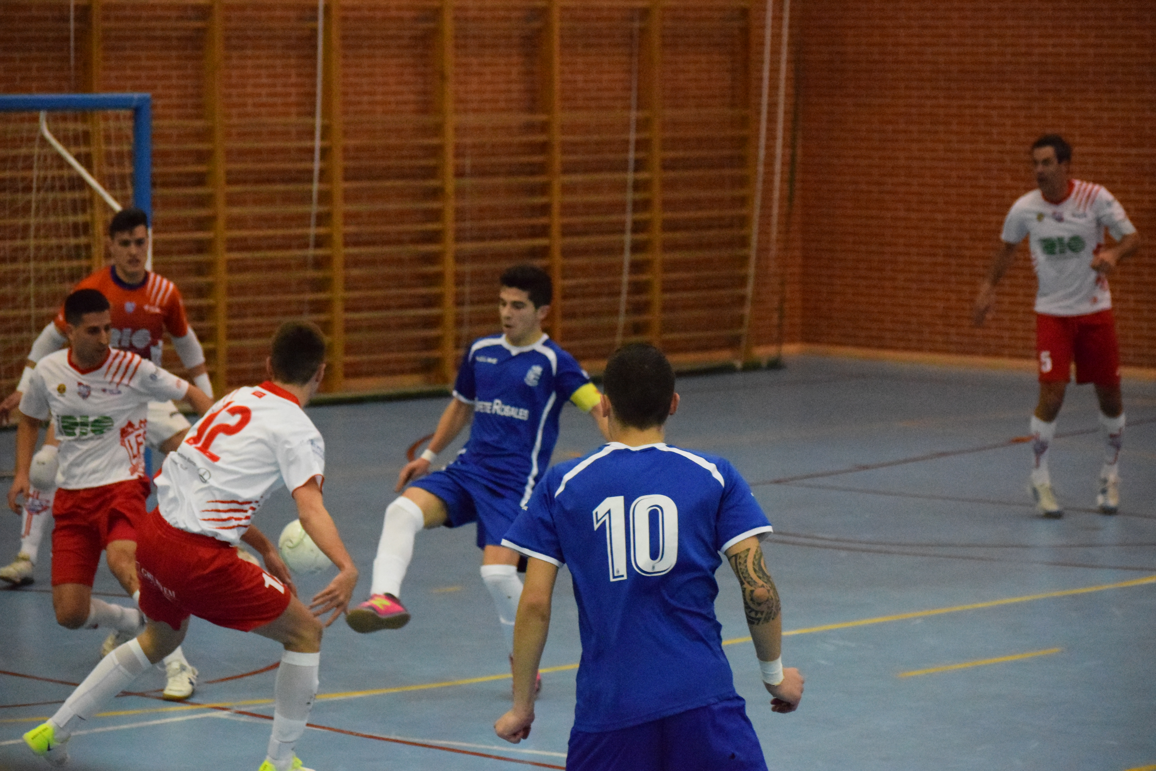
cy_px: 386
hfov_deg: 15.9
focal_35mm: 129
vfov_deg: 10.6
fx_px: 4142
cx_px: 578
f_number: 4.2
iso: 12800
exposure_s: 1/1000
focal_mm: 86
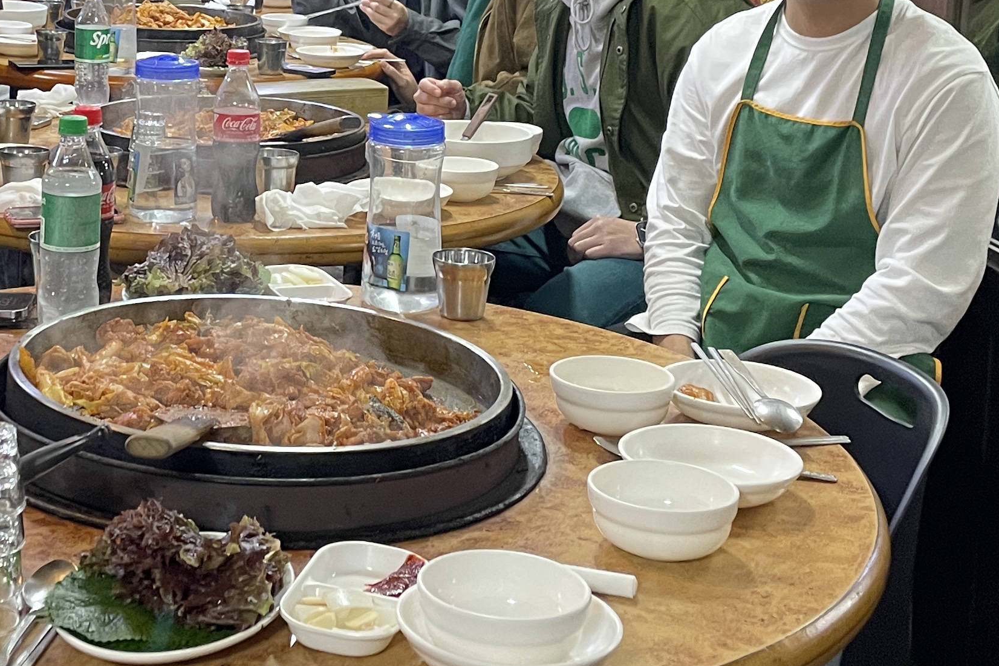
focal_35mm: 66
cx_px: 249
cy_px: 28
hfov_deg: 30.0
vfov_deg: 20.1
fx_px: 1831
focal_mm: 4.2
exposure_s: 1/60
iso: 250
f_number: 1.6
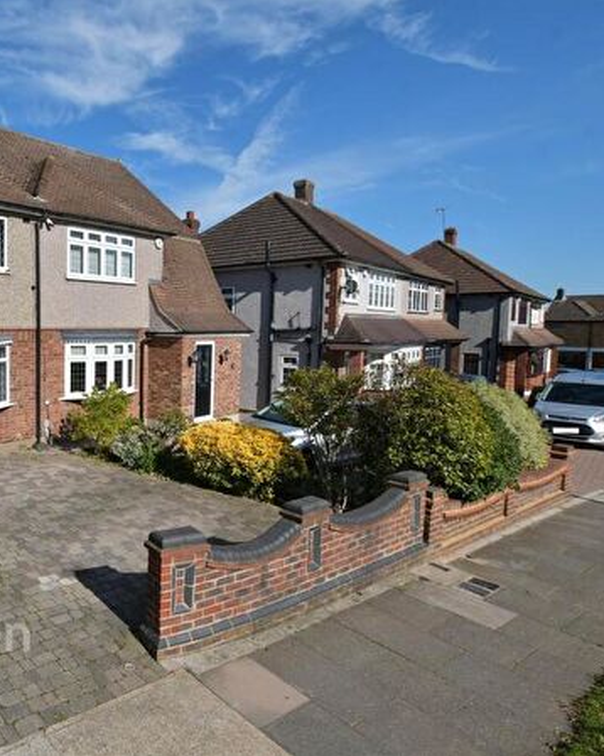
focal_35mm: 22
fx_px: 492
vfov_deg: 75.0
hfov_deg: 53.4
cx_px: 37
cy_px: 364
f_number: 8
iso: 200
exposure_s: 1/1000
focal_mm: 10
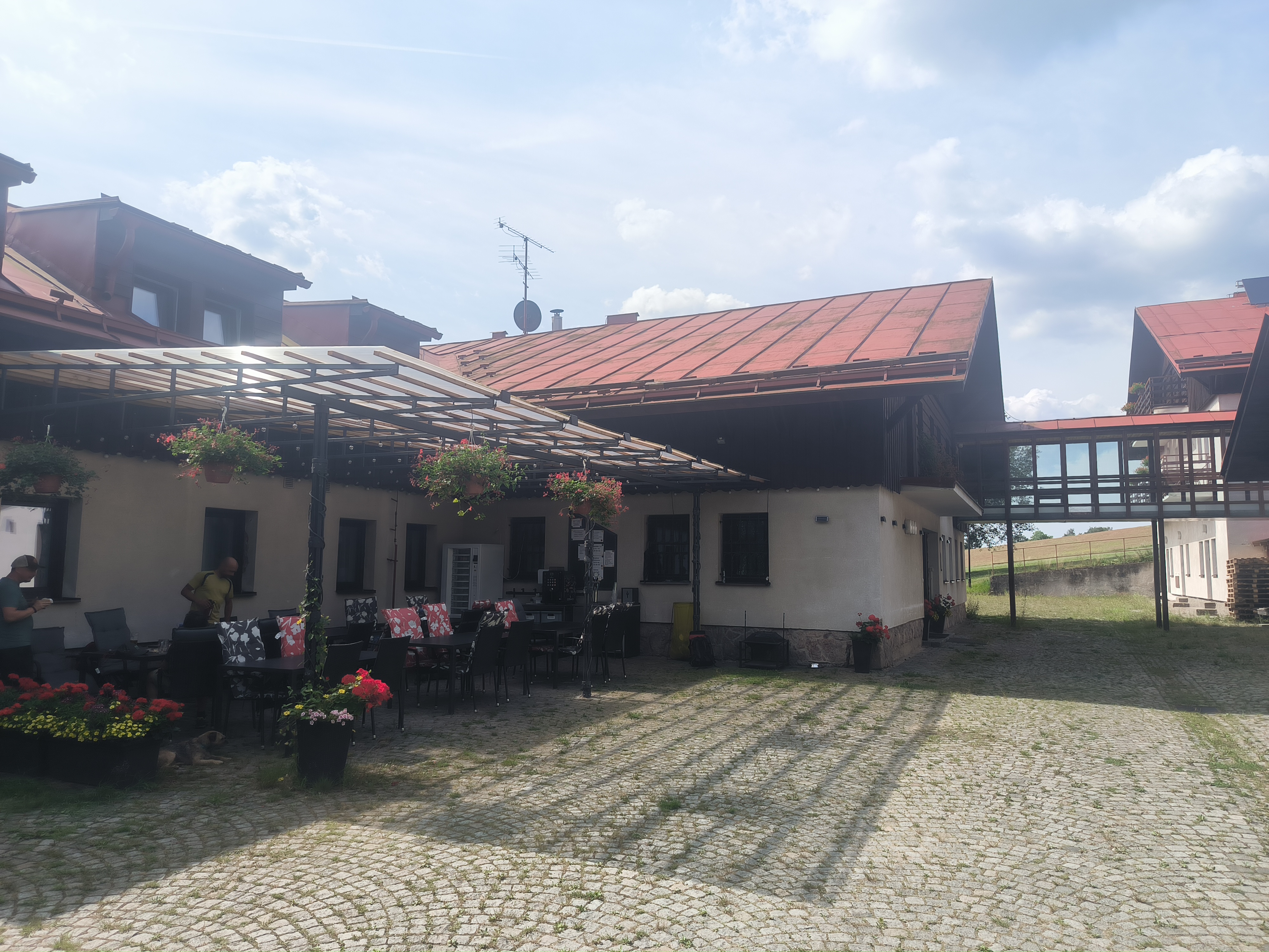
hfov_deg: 71.6
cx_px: 634
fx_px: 880
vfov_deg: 56.8
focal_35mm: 24
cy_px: 476
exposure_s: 1/564
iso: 50
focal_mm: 5.24
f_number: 1.7
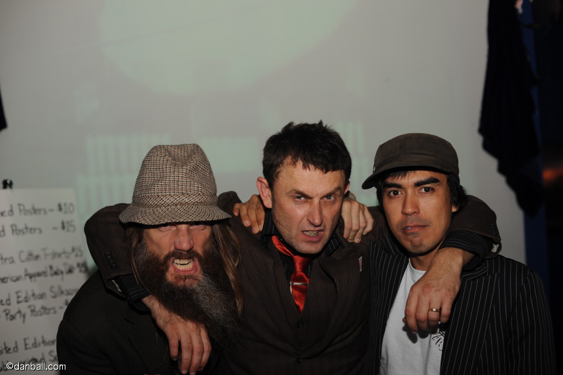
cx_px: 282
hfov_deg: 39.6
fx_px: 781
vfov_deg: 27.0
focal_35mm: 50
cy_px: 188
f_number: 3.5
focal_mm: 50
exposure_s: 1/30
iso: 200
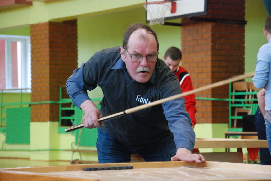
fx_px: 961
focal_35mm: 128
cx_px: 136
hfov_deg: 16.1
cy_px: 90
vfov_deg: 10.8
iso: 1600
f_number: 5.6
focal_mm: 85
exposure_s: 1/60
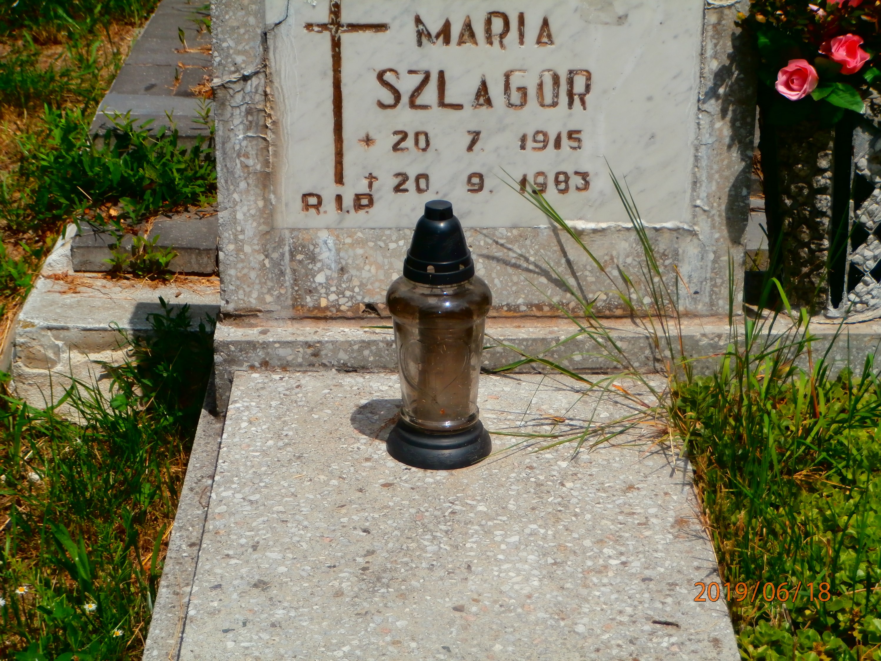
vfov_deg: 17.2
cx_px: 440
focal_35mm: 86
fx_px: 2189
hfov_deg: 22.8
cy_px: 330
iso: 100
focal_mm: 15.16
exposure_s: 1/1000
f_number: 5
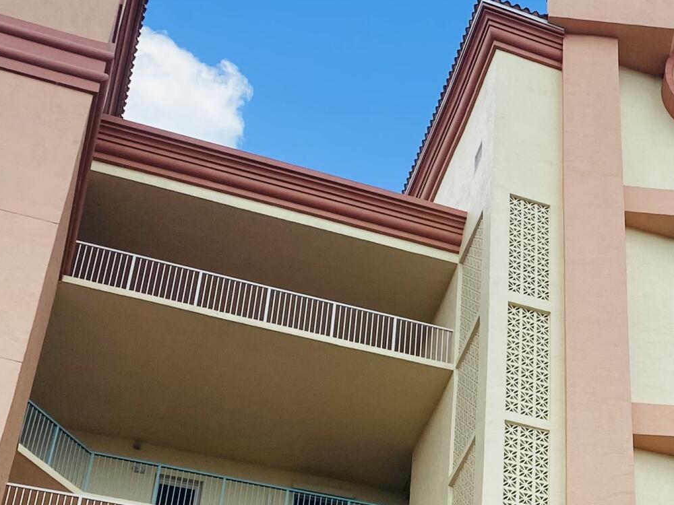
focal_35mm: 78
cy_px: 454
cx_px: 731
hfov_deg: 23.6
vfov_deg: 18.6
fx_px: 1519
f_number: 1.8
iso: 32
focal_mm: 4.25
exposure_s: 1/1330
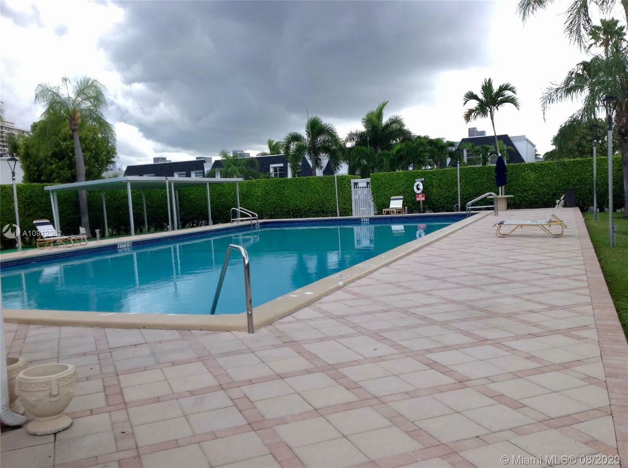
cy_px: 234
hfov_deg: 52.7
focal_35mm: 35
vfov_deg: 40.6
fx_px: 634
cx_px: 314
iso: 50
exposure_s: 1/570
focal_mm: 4.28
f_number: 2.4
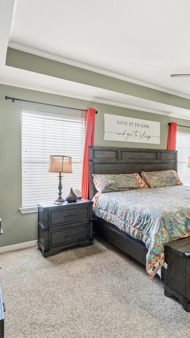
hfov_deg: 44.0
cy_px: 163
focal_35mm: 23
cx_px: 179
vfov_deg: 78.7
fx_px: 206
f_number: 9
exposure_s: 1/60
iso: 320
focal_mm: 14
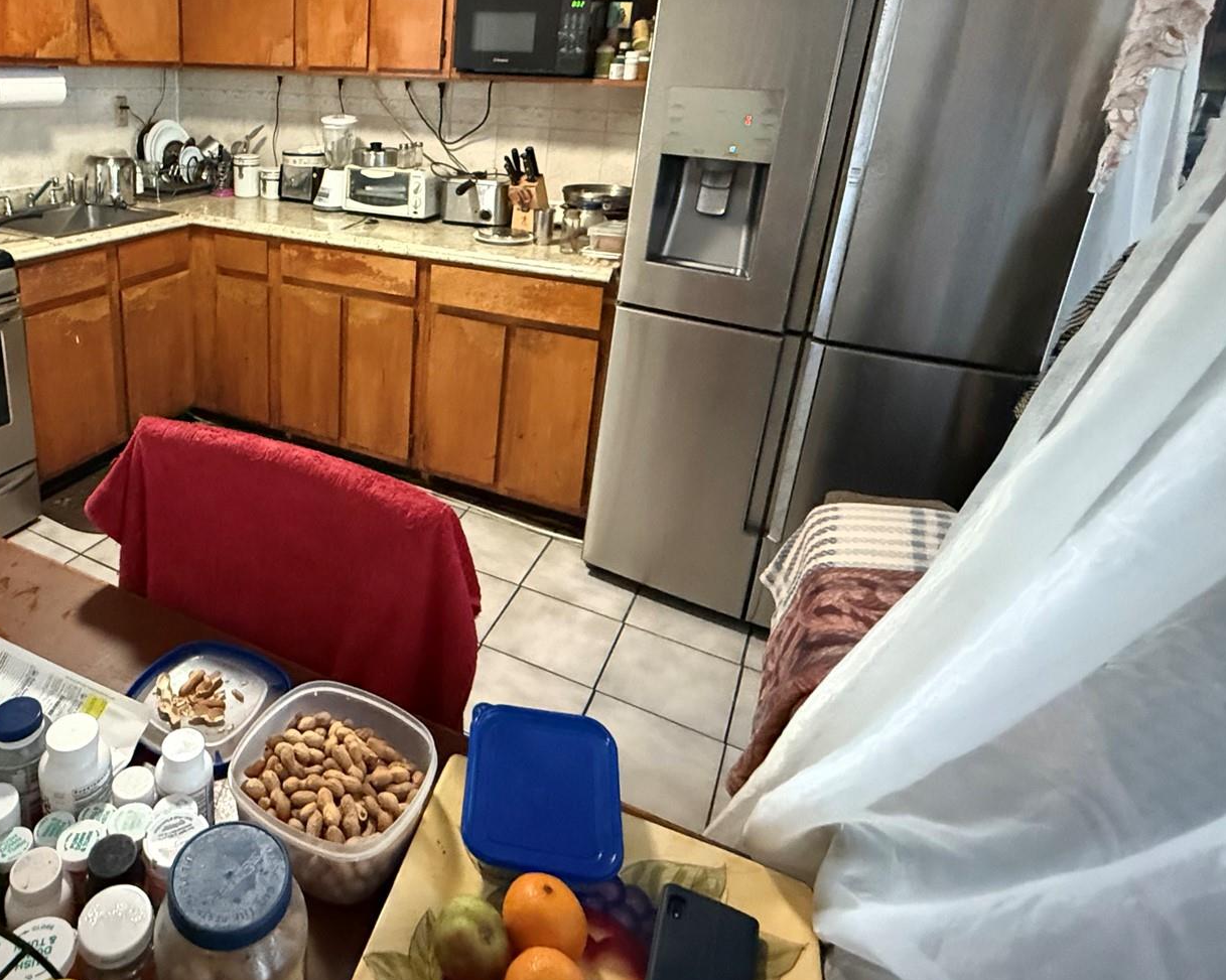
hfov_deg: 69.0
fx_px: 834
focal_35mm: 23
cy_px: 317
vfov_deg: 59.3
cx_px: 346
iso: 1600
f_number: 2.2
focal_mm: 2.22
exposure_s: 1/40
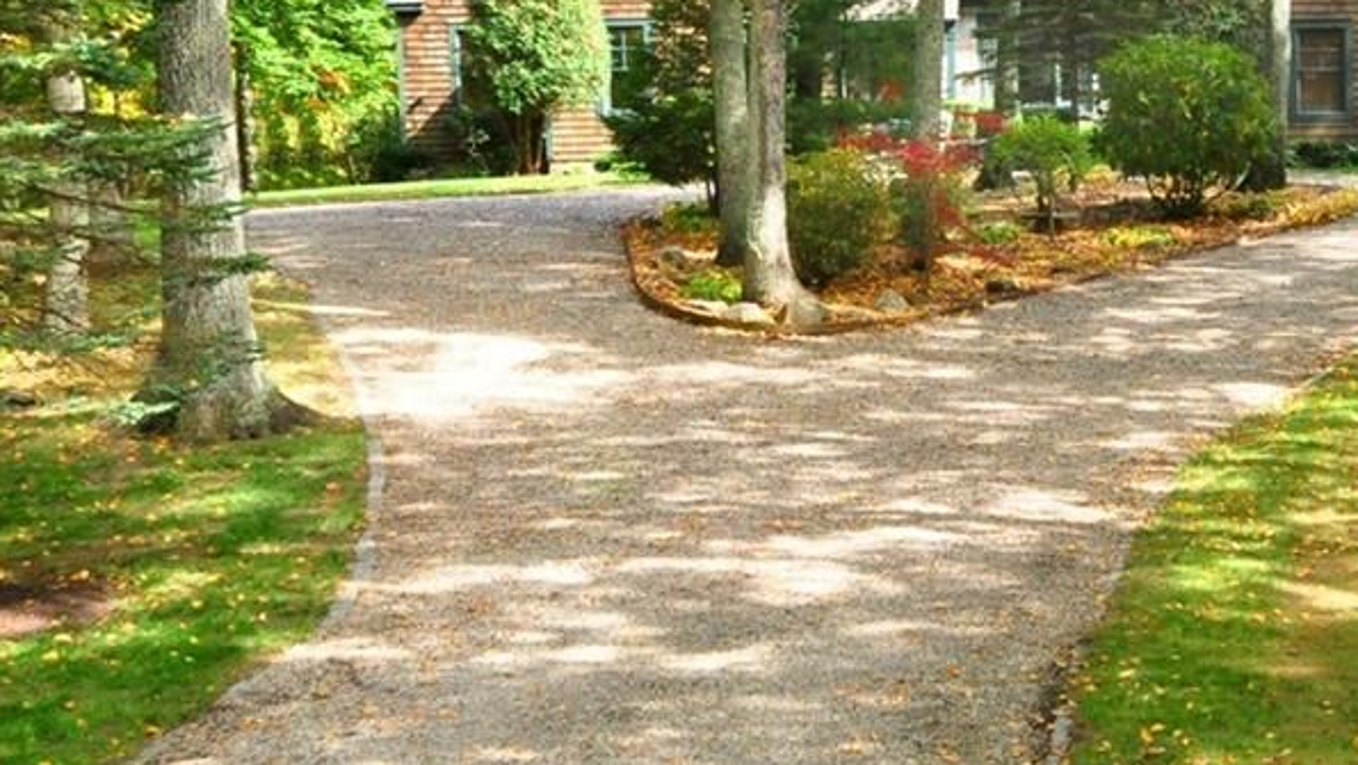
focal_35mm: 54
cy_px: 143
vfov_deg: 21.9
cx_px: 1020
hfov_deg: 37.5
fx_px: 1945
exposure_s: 1/200
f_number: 8
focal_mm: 20
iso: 1000
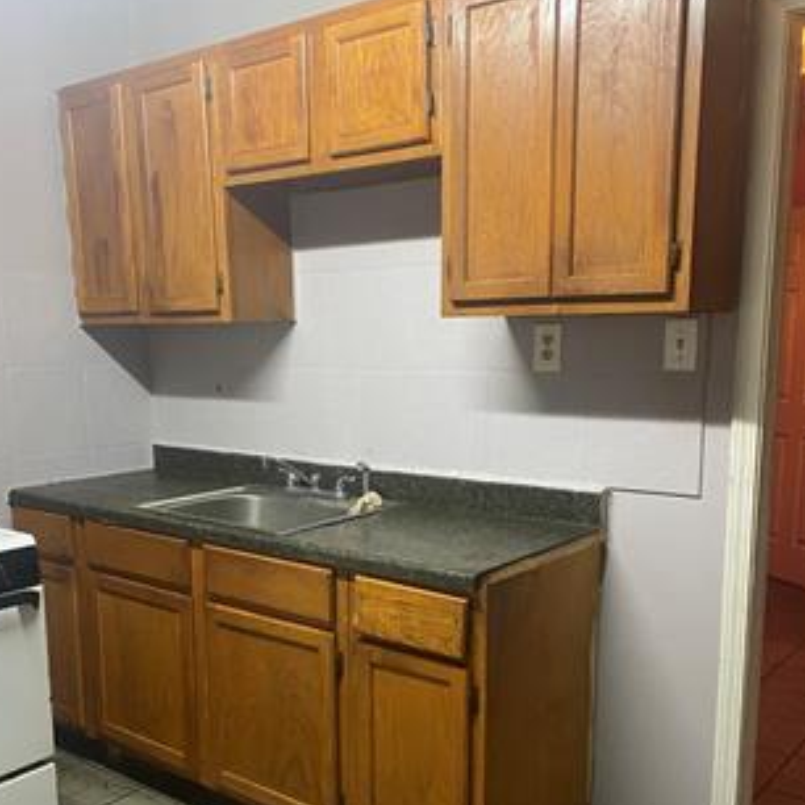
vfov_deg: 45.4
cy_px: 529
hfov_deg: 45.9
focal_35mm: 36
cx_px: 350
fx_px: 947
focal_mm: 4.25
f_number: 1.8
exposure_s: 1/60
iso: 320
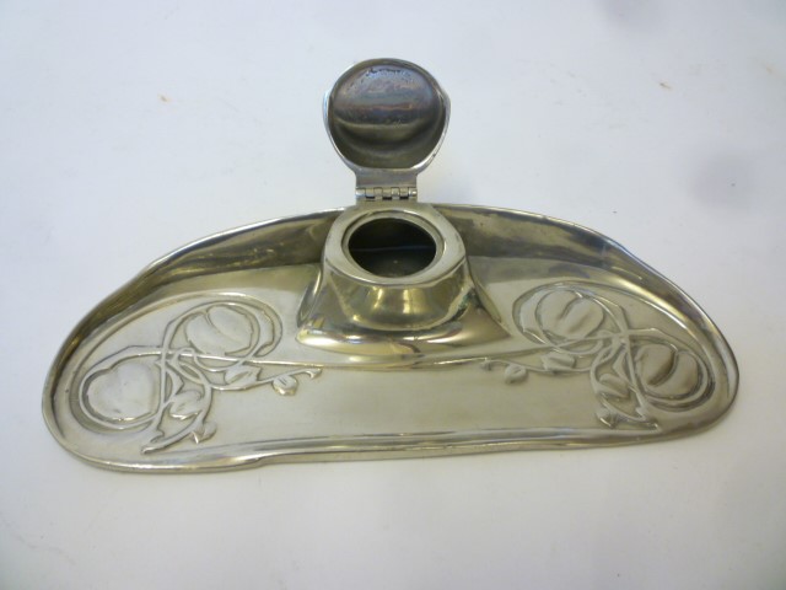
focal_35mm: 29
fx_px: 658
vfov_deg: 48.2
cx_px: 393
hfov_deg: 61.7
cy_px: 295
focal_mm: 5.2
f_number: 3.3
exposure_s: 1/30
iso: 200
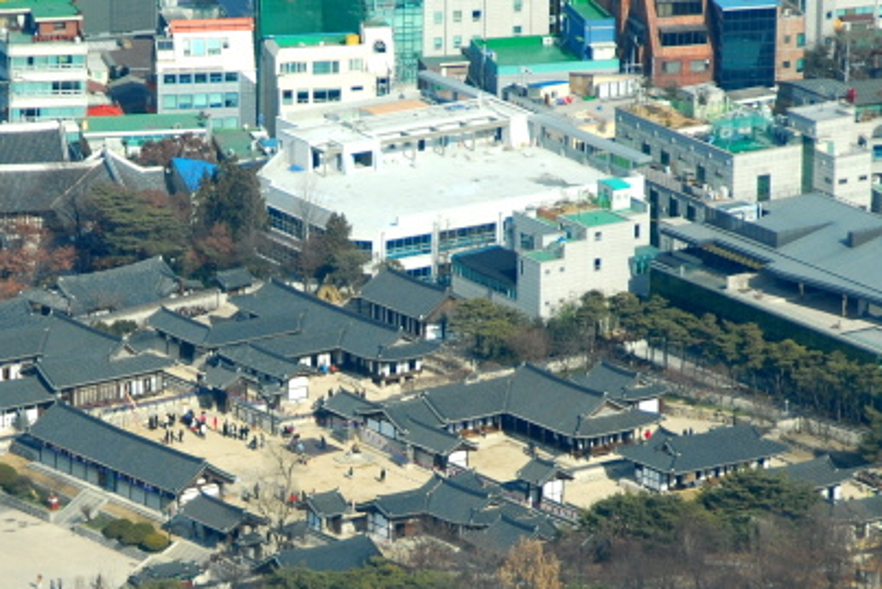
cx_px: 230
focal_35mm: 436
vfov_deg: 3.2
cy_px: 484
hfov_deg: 4.7
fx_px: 10685
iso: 100
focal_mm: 130
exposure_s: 1/250
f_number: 5.6
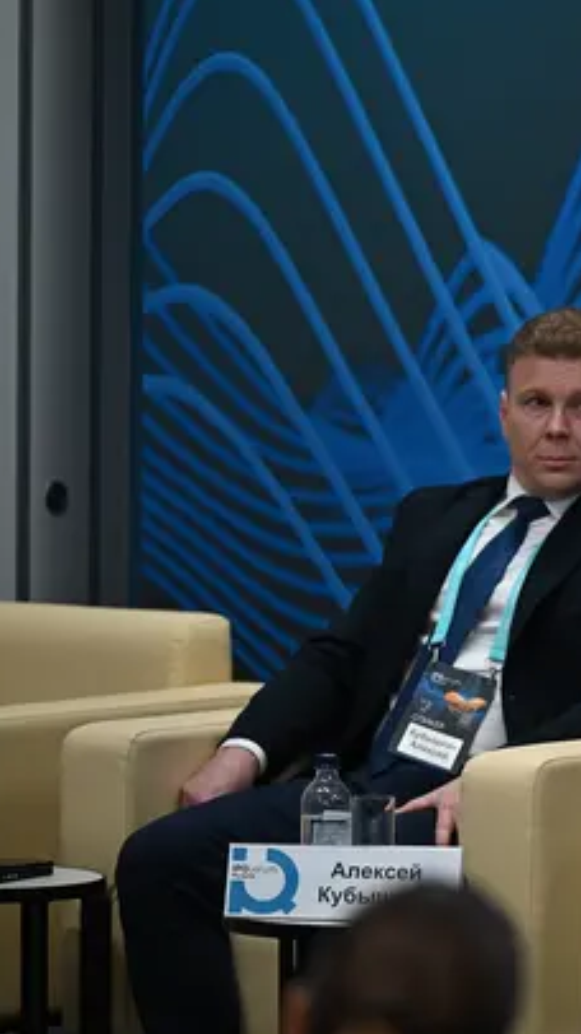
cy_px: 511
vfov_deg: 8.0
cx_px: 826
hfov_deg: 4.5
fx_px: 7431
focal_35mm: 271
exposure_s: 1/125
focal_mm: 150
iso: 640
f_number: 2.8
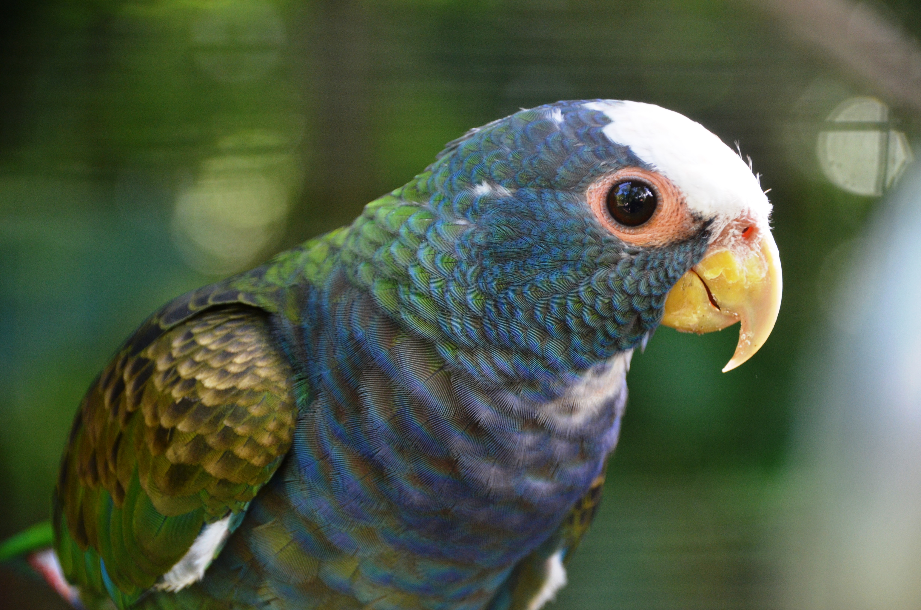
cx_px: 460
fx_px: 4978
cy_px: 305
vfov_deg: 7.0
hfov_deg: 10.6
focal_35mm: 195
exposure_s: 1/60
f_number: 5.6
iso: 500
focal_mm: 130
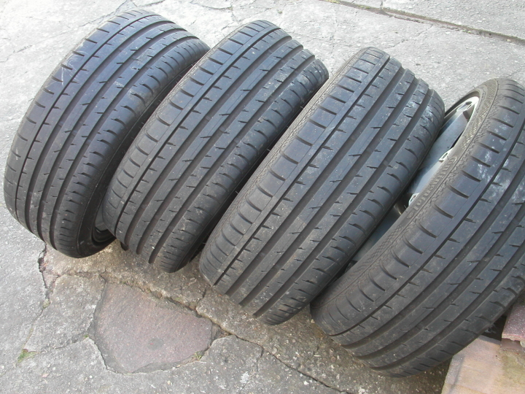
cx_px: 262
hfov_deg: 49.0
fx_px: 576
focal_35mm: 38
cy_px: 197
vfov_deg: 37.7
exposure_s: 1/45
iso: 100
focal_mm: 7.8
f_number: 3.5
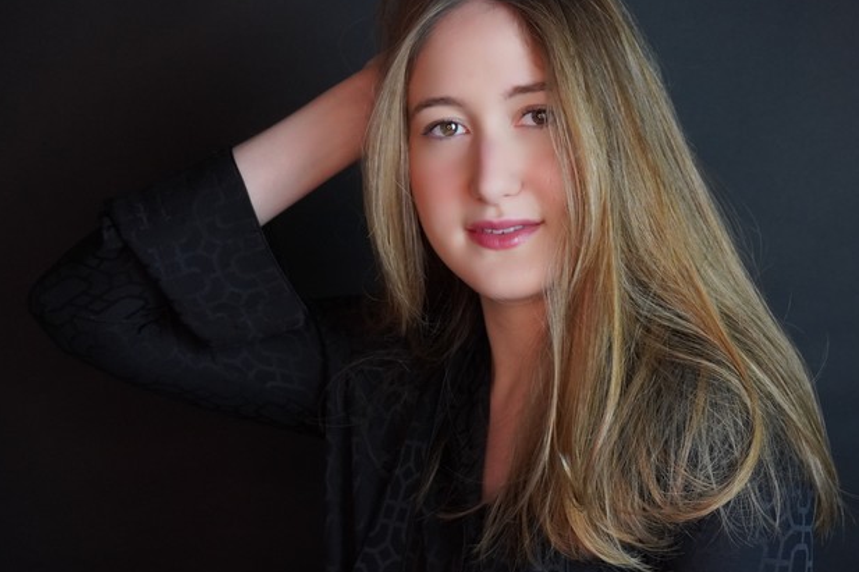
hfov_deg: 28.8
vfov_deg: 19.4
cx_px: 451
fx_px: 1670
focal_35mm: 70
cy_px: 262
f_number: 5.6
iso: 2000
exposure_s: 1/160
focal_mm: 36
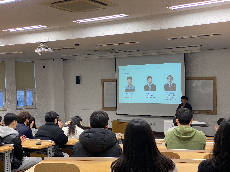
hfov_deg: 36.8
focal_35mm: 52
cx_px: 115
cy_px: 86
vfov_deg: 28.0
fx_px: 346
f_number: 2
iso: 160
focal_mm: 6
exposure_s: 1/60
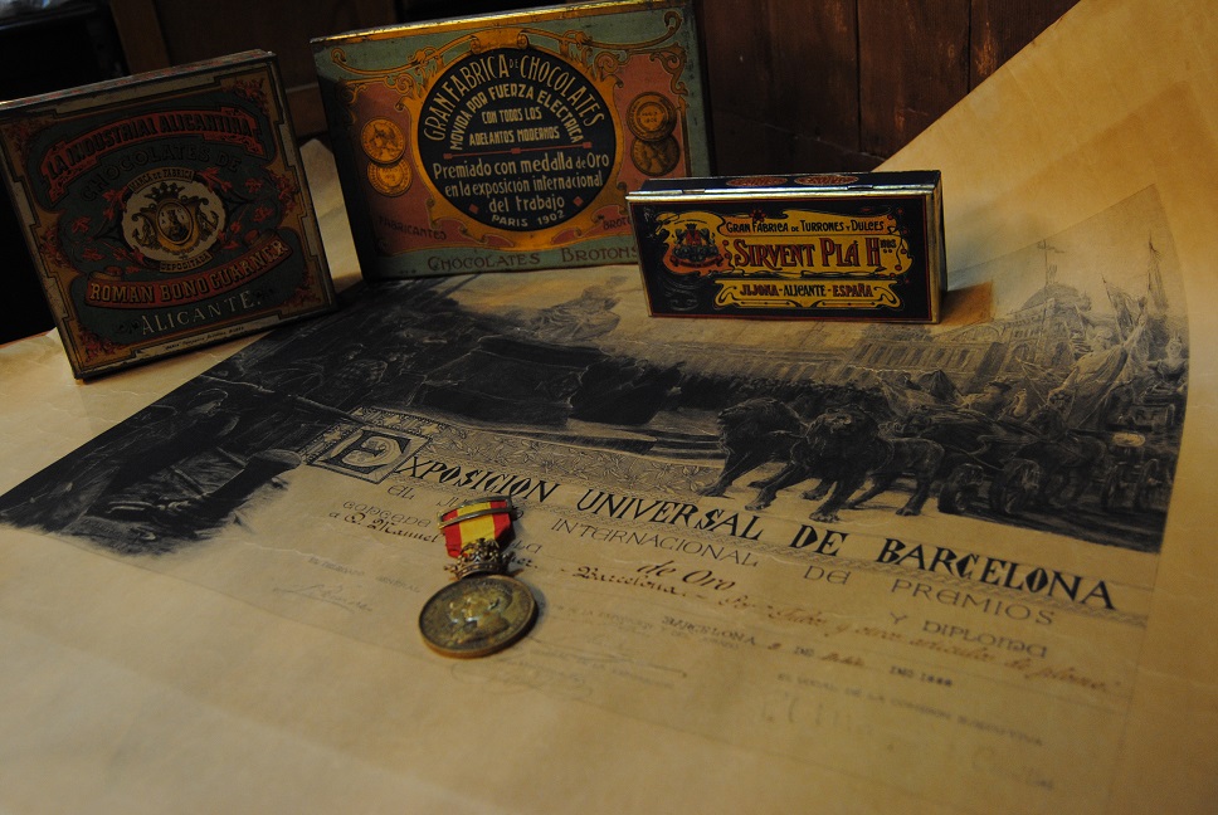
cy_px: 408
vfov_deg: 40.1
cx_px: 609
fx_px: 1118
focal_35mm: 33
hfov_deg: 57.2
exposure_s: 1/30
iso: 560
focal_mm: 22
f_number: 3.5
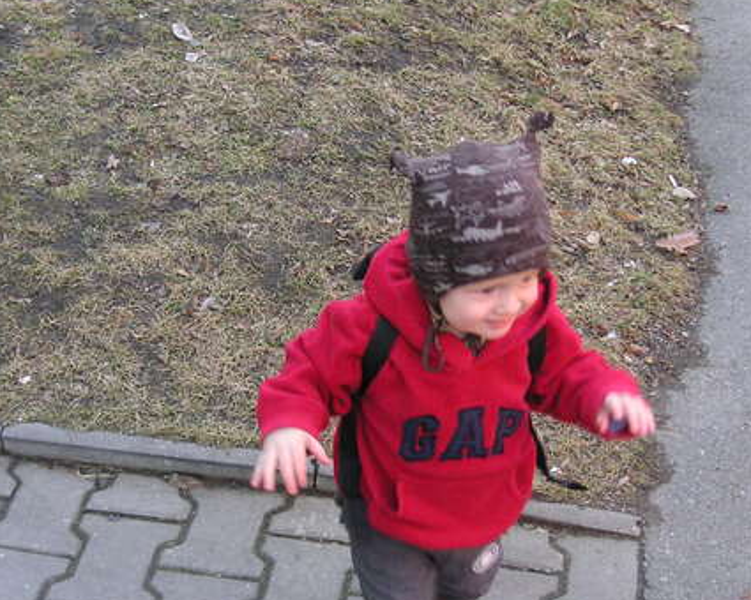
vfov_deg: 22.5
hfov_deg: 27.9
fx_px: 1511
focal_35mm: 68
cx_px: 362
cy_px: 335
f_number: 2.8
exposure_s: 1/45
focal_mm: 6.1
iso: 50
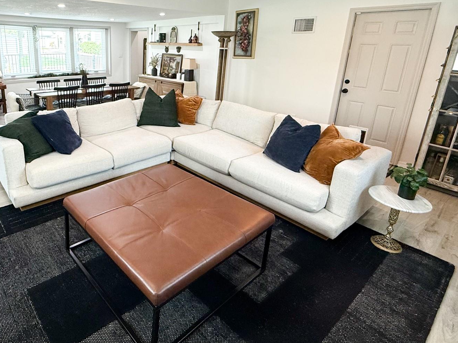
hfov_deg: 91.0
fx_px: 225
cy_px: 183
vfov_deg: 74.6
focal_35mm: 17
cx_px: 230
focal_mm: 2.22
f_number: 2.2
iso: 200
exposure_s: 1/100
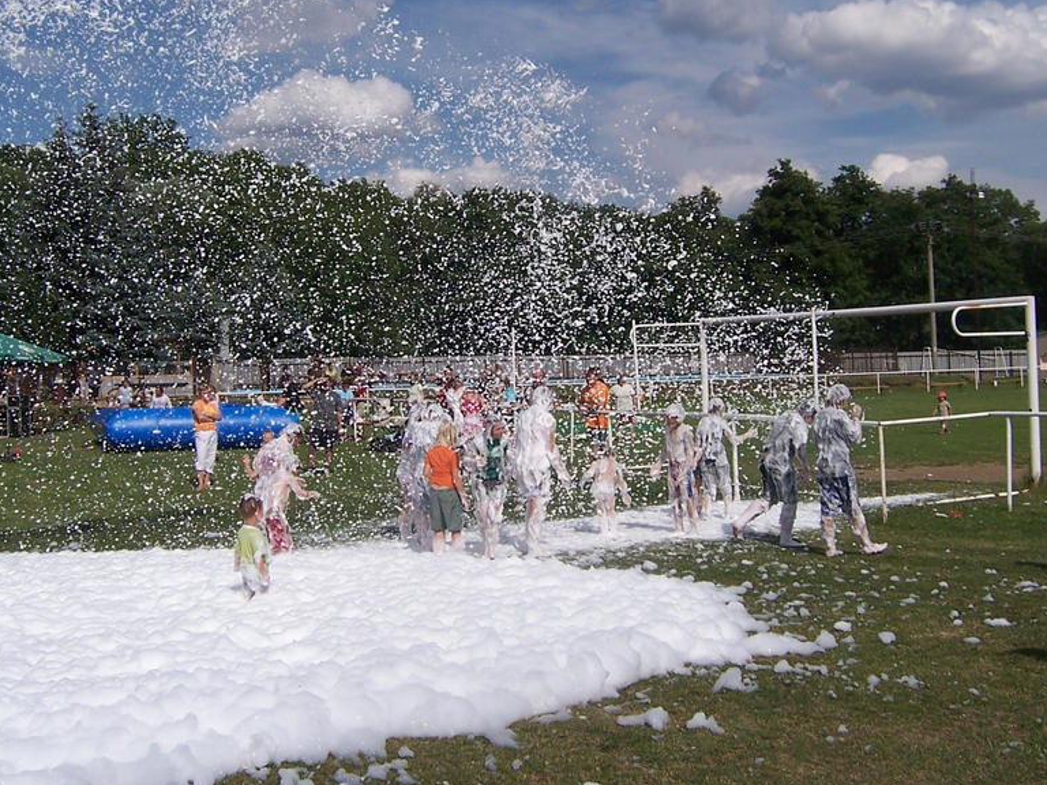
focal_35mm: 44
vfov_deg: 32.8
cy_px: 322
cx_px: 517
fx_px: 1331
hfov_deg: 42.9
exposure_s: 1/1000
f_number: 5.6
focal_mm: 5.5
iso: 80
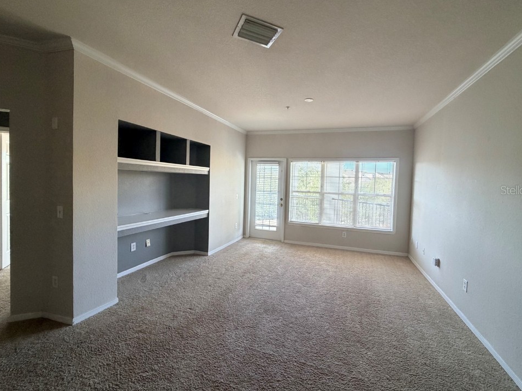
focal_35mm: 15
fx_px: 226
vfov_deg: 81.7
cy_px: 190
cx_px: 272
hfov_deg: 98.1
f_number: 2.2
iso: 250
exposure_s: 1/120
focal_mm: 2.22
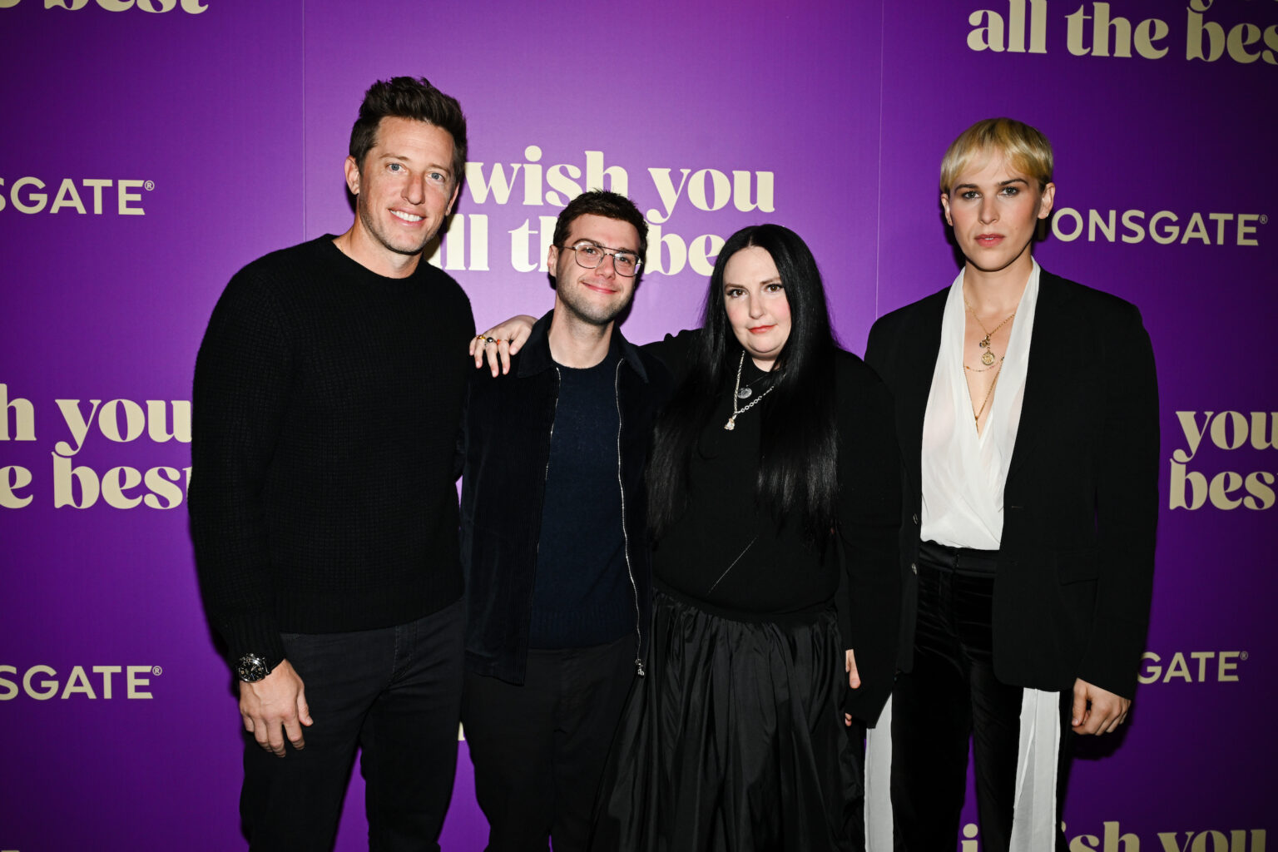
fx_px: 1065
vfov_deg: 43.6
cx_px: 639
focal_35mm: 30
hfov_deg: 61.9
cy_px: 426
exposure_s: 1/200
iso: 640
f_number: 5.6
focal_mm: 30
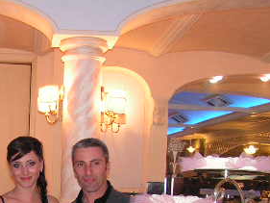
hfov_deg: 23.1
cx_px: 14
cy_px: 230
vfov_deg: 17.3
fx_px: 640
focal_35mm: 82
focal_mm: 6
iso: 200
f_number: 3.2
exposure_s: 1/40
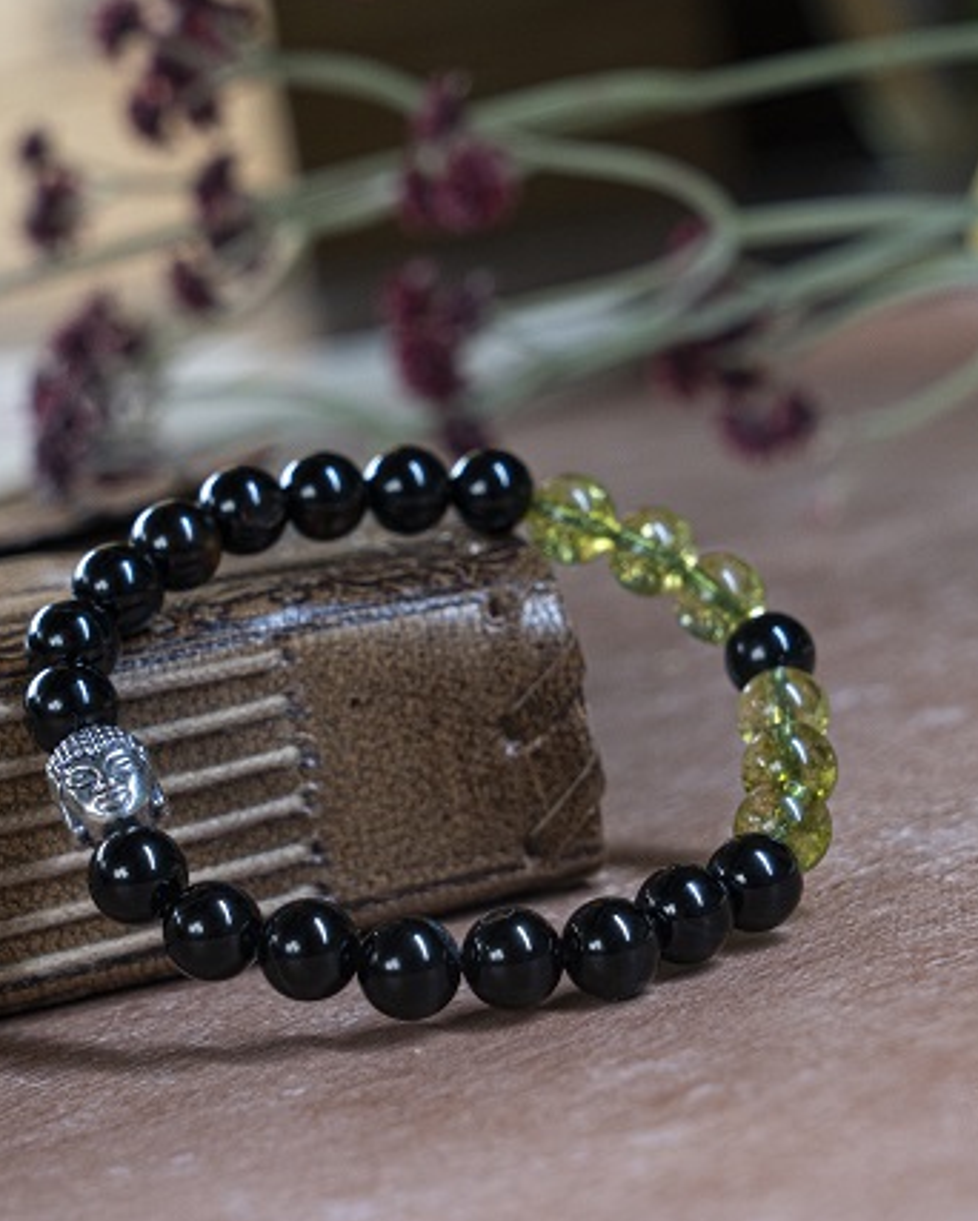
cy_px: 605
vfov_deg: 19.2
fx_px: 3616
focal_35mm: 100
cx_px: 463
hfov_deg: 15.4
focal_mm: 70
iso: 1000
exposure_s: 1/160
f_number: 10
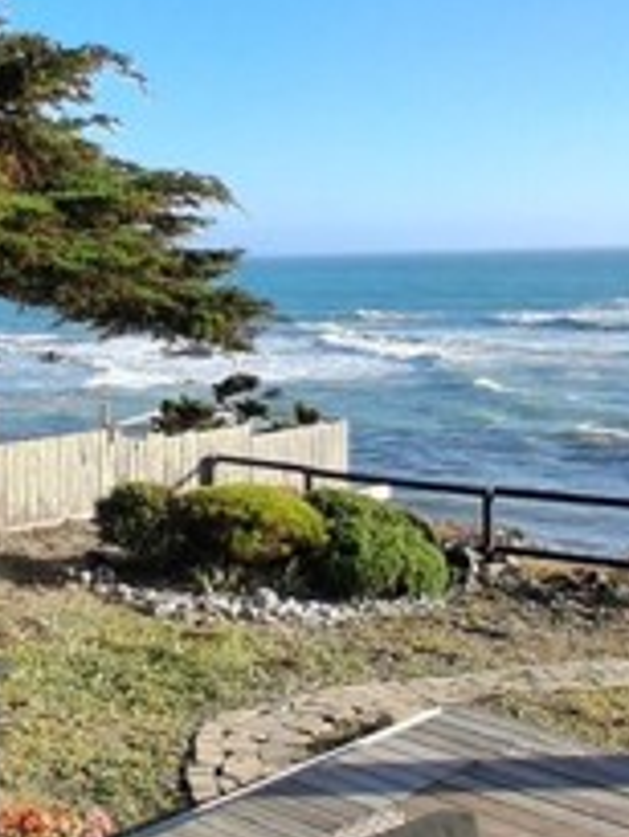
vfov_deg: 36.1
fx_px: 1283
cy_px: 367
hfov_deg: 27.1
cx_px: 147
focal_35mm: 53
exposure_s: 1/1007
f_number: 2.2
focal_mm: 1.4
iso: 50
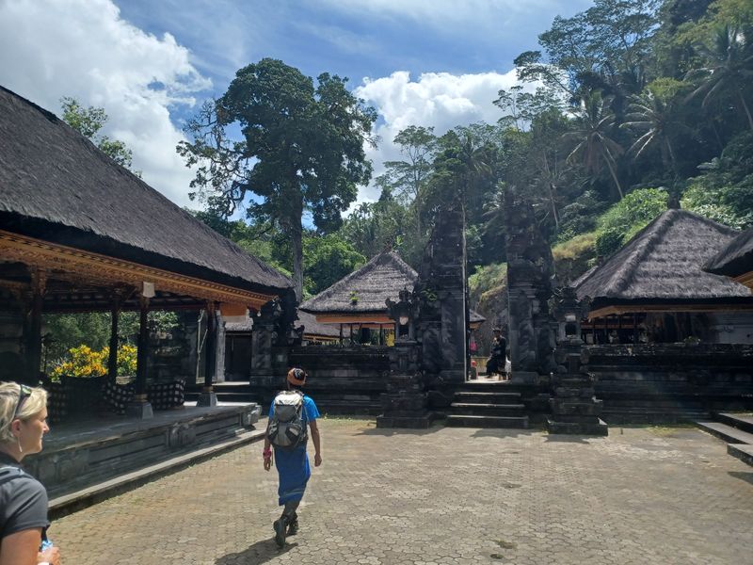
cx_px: 376
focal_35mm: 25
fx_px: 544
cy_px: 282
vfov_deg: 54.9
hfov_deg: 69.4
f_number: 1.8
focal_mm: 4.6
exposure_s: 1/478
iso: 32
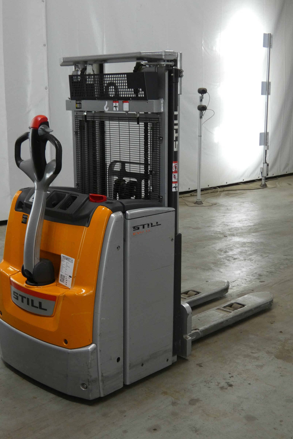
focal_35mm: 48
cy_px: 219
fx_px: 586
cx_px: 135
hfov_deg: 28.1
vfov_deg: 41.1
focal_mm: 8.2
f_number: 3.8
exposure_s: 1/80
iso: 250
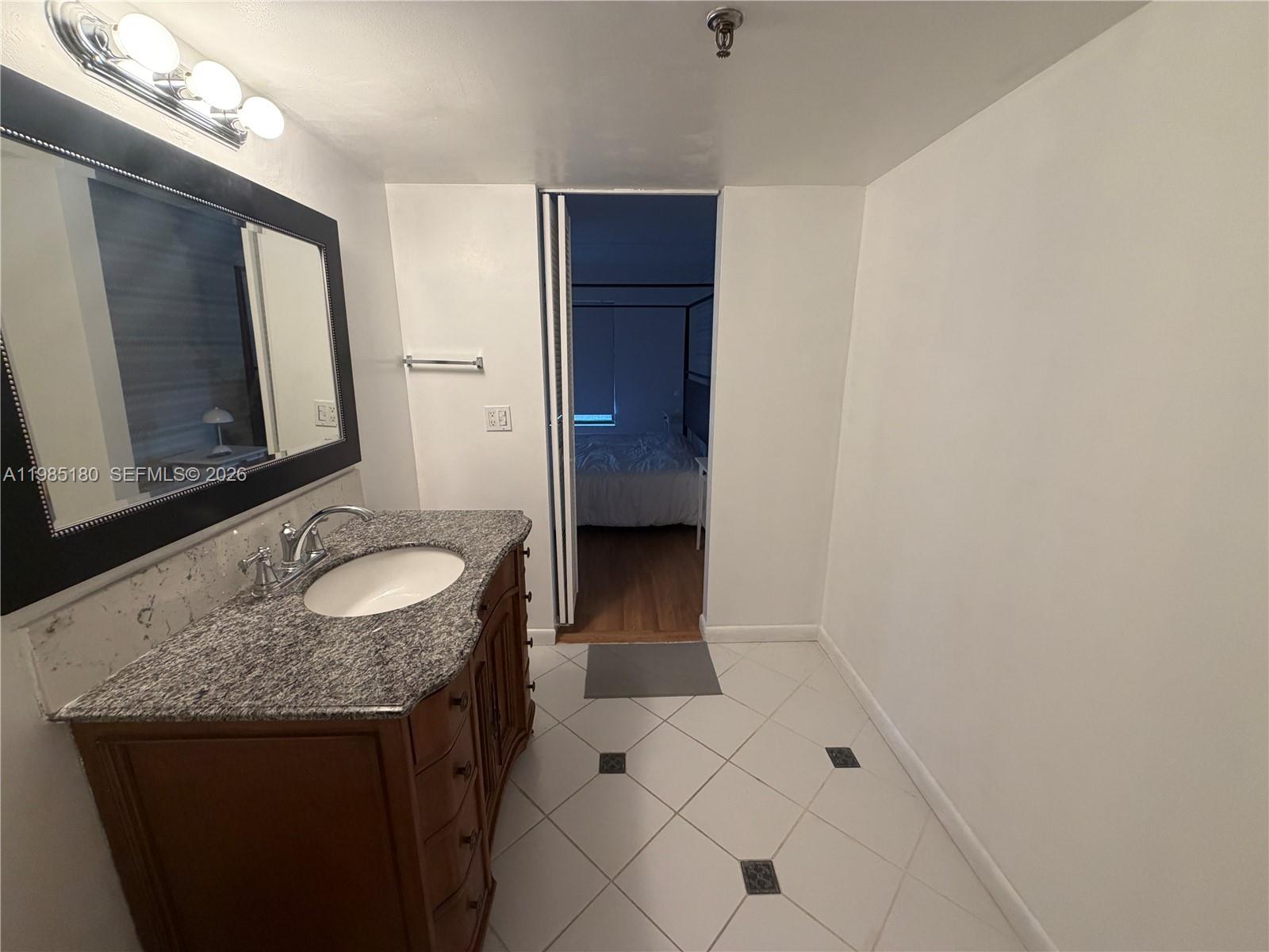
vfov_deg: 85.7
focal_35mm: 14
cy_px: 476
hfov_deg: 102.1
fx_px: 513
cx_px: 634
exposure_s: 1/120
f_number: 2.2
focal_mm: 2.22
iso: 250
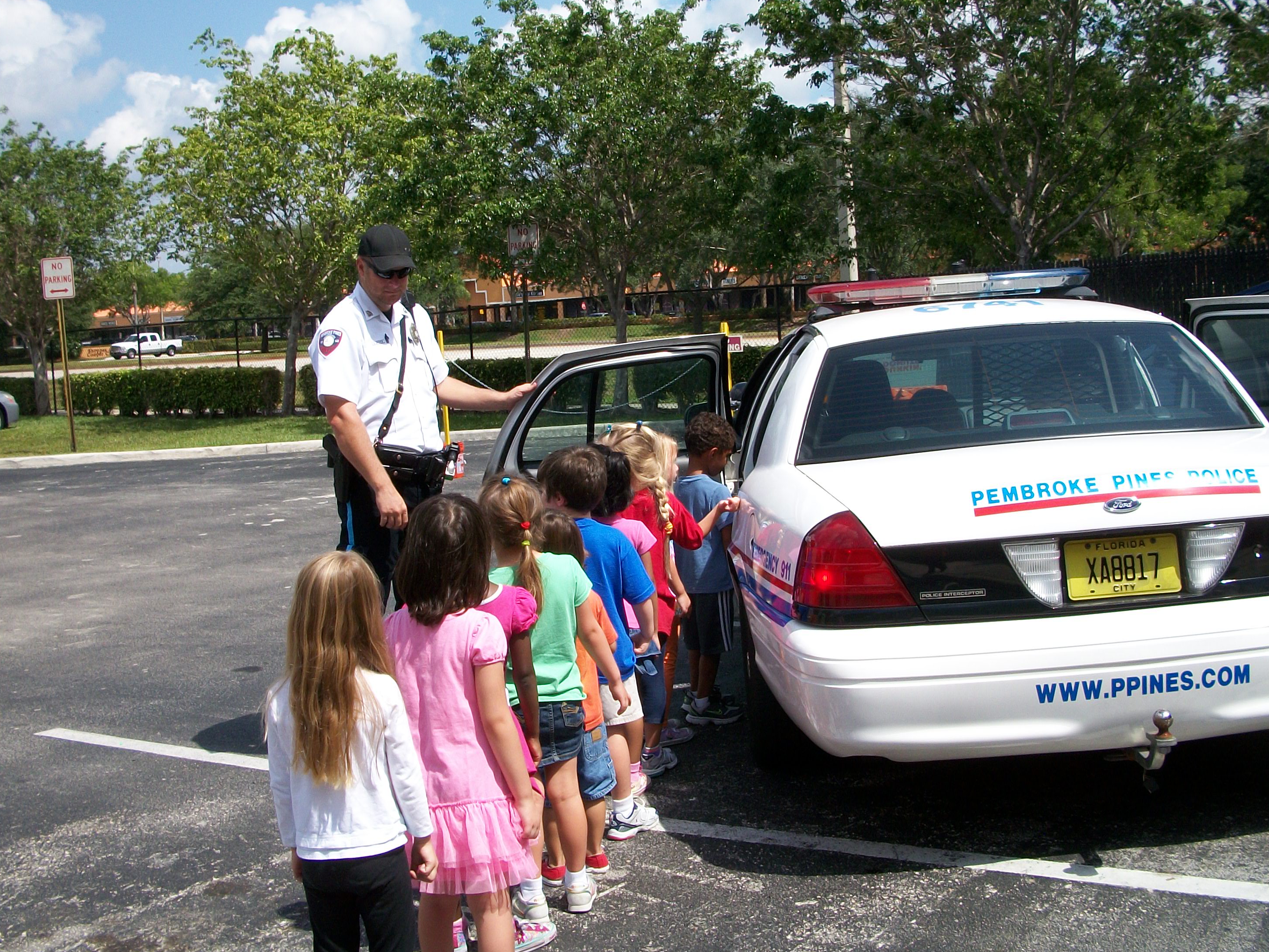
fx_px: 1613
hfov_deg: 42.9
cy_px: 412
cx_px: 673
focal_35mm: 44
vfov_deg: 32.8
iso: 80
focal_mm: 6.3
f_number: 5.6
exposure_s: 1/400
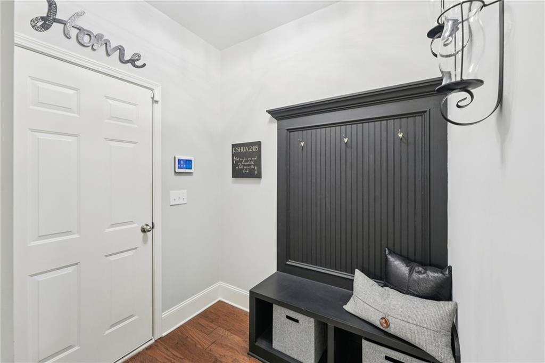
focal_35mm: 14
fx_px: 212
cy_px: 182
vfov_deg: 81.1
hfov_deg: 104.3
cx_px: 272
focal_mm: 14
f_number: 8
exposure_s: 1/6
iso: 320
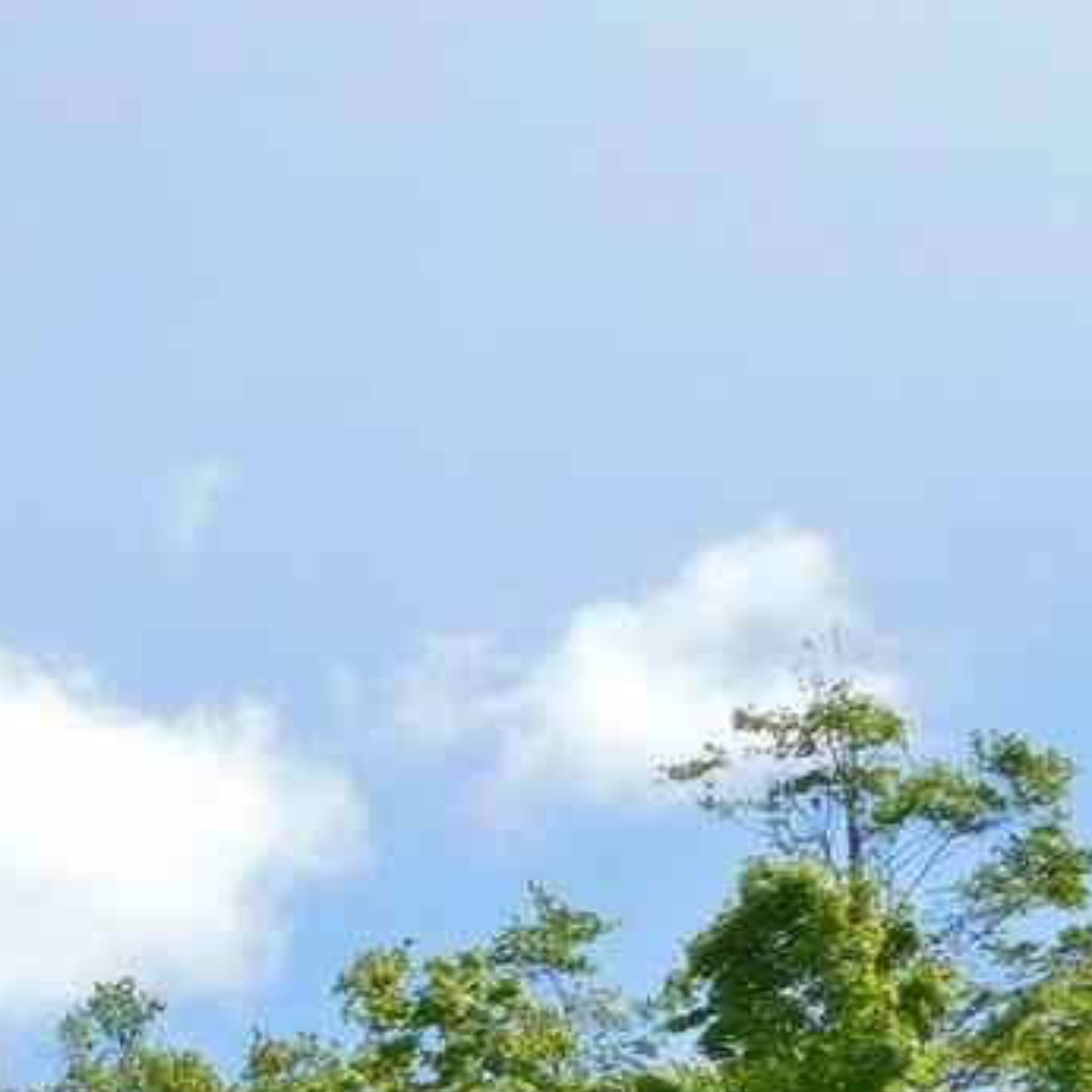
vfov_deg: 16.6
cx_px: -767
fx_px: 3498
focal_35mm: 98
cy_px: 1487
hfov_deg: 15.6
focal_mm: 5.3
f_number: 3.2
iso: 125
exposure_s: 1/1250
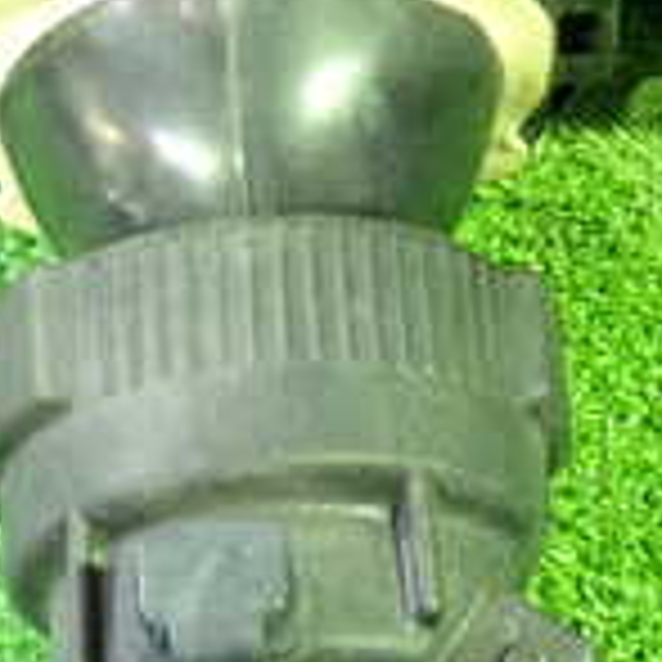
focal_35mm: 108
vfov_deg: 15.9
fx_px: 2337
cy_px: 77
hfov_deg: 16.1
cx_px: 378
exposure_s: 1/15
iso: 800
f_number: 2.3
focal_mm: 5.4
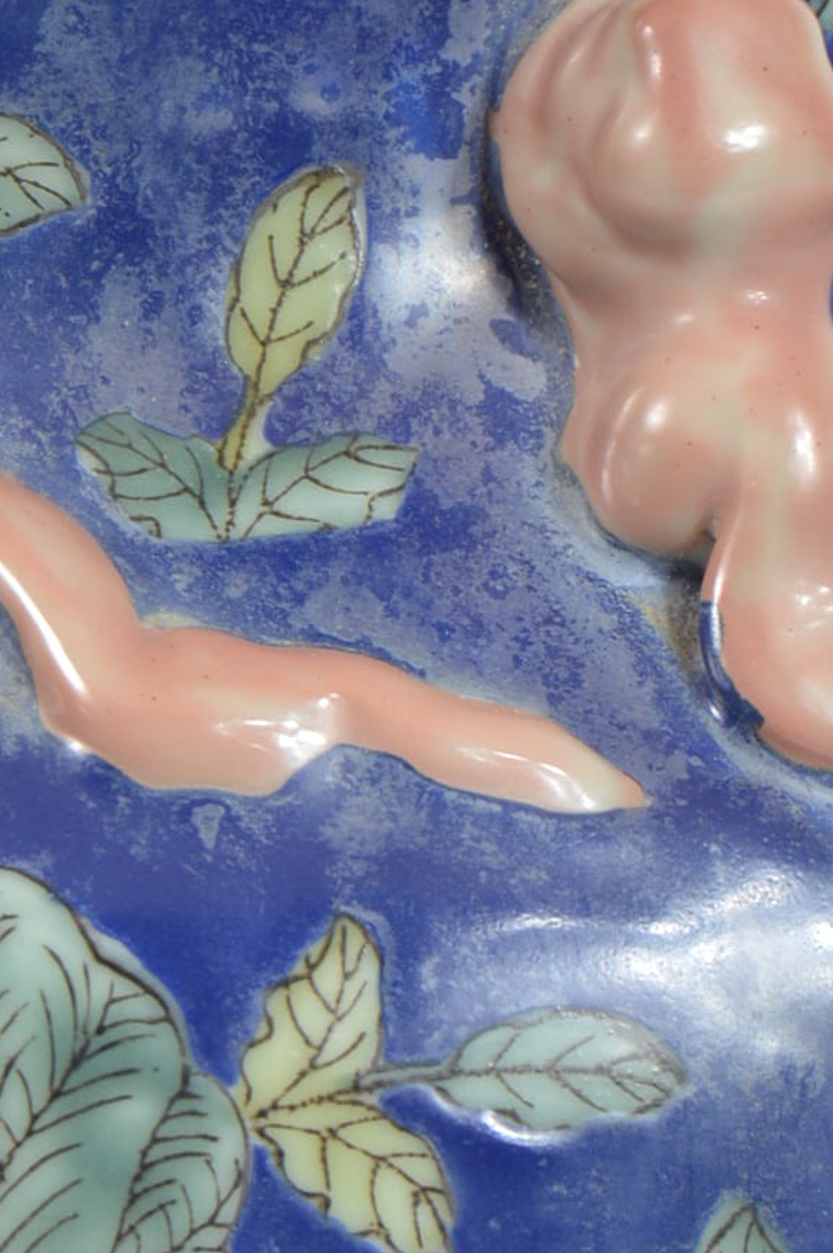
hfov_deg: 4.8
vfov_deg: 7.2
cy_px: 841
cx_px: 381
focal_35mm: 285
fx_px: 9897
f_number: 7.1
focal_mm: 55
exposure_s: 1/80
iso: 100
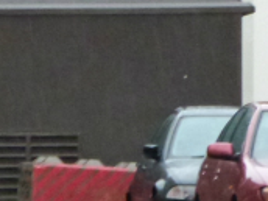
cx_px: -226
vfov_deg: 2.6
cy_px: 210
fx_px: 4444
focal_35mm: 574
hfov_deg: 3.4
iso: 800
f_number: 3.5
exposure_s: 1/80
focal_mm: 18.2
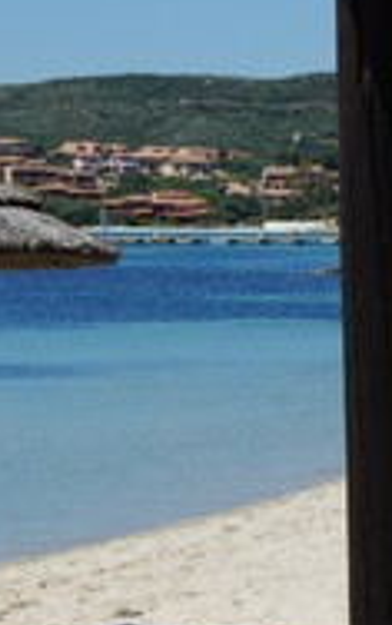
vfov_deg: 10.2
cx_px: 146
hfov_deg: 6.4
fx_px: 3498
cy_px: 432
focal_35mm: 205
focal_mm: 55
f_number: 13
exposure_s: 1/320
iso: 200
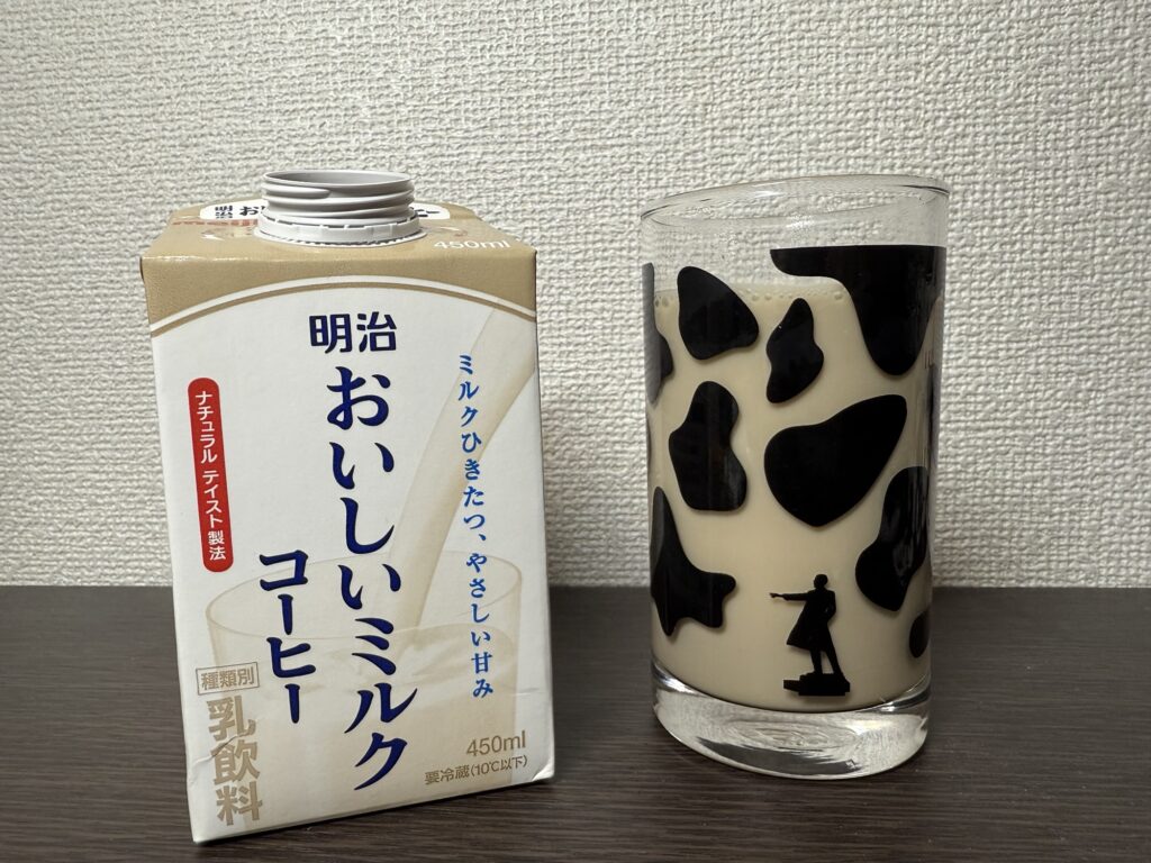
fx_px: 798
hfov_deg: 71.6
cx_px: 576
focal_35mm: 24
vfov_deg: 56.8
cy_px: 432
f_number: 2.2
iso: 100
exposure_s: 1/125
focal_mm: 2.22
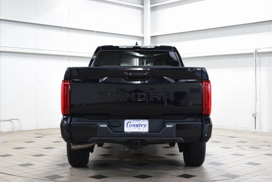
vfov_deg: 25.8
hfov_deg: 37.8
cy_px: 91
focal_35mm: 52
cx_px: 136
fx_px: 397
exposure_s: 1/60
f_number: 4
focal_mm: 35
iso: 1600
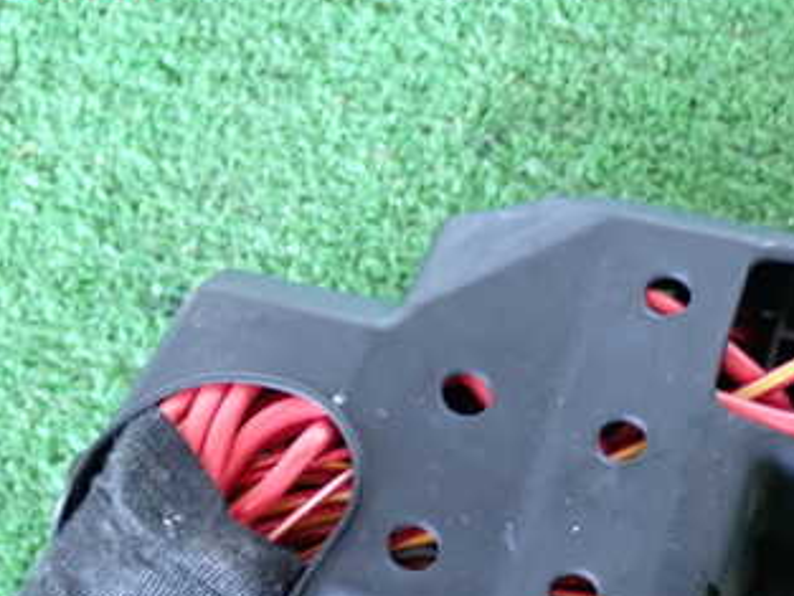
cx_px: 434
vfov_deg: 16.3
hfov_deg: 21.8
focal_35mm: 90
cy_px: 512
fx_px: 2065
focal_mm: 8.4
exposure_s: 1/25
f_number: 3.1
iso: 800
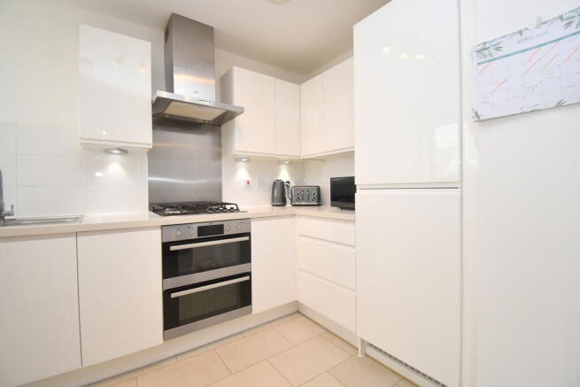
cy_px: 194
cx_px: 290
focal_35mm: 15
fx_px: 242
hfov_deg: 100.4
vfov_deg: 77.4
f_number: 5
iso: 500
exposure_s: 1/200
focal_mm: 10
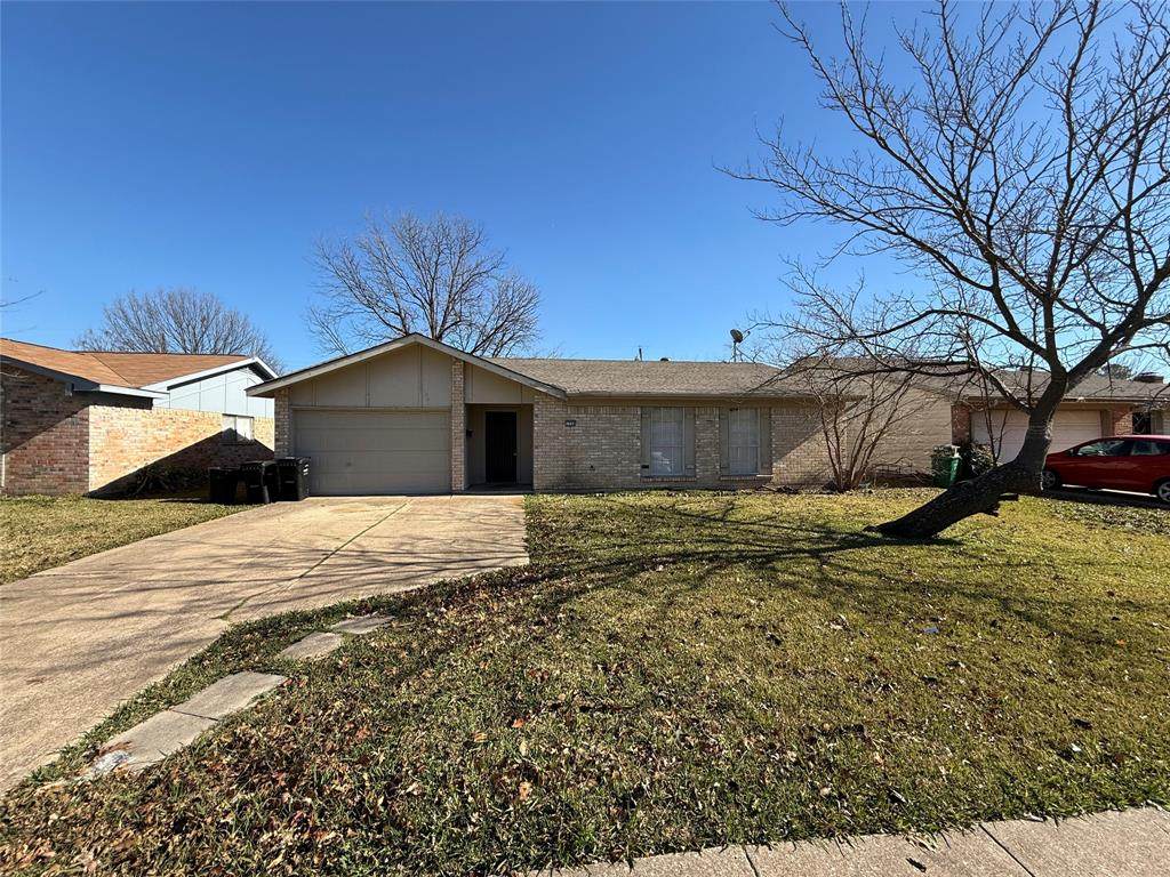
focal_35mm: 14
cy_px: 438
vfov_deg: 85.7
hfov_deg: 102.1
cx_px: 585
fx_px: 473
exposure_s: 1/1235
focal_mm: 2.22
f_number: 2.2
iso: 50
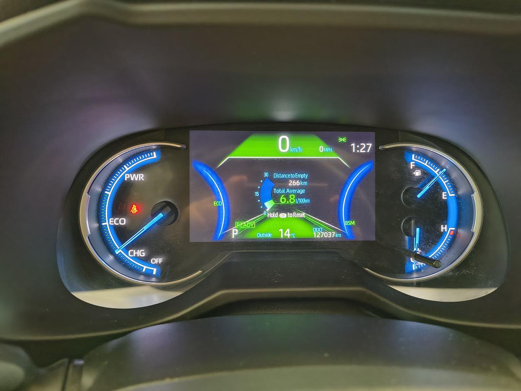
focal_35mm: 24
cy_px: 196
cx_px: 260
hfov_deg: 71.6
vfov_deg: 56.8
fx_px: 361
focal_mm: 5.56
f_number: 1.8
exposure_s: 1/30
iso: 2498
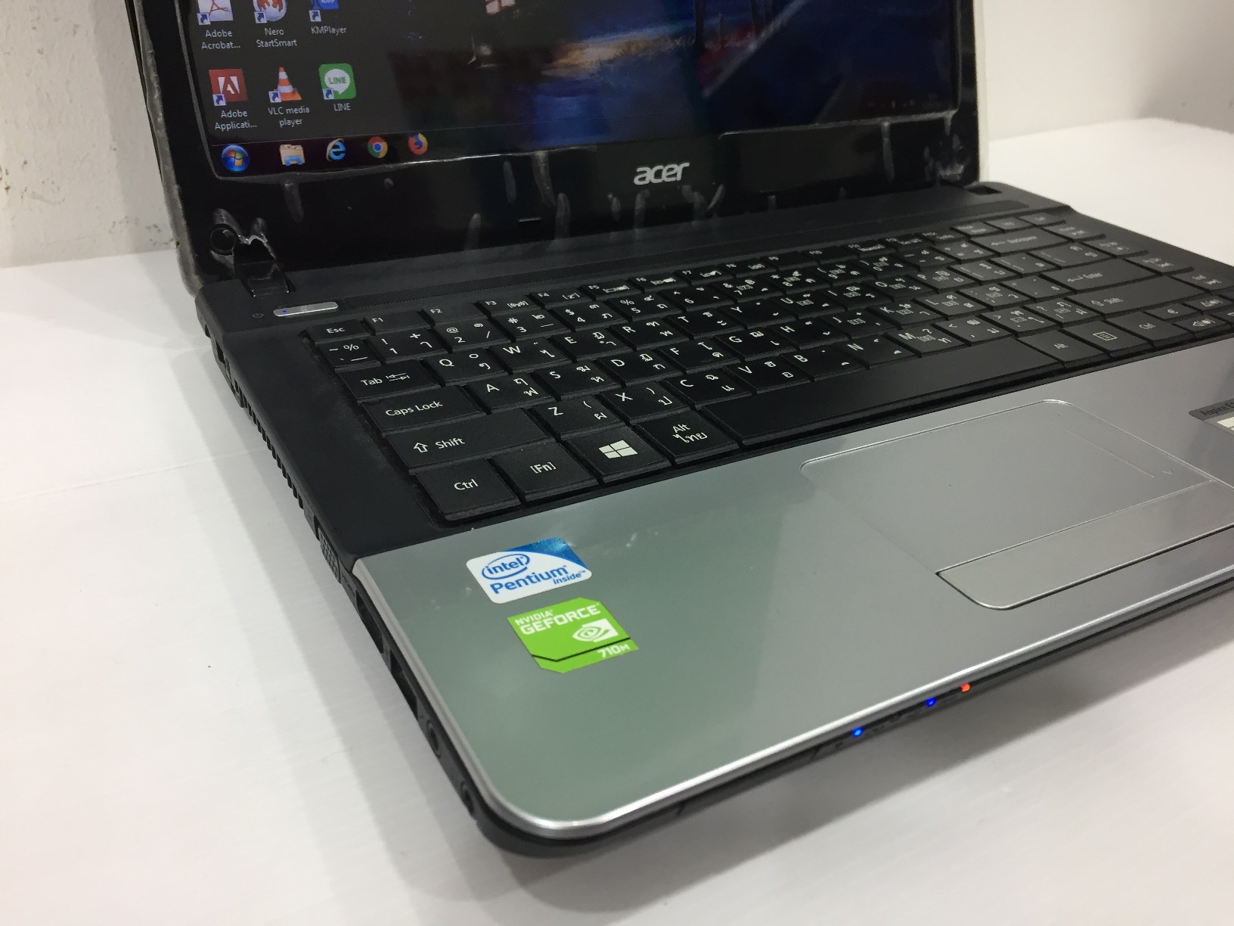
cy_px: 463
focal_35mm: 29
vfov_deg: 48.2
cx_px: 617
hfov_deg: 61.7
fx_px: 1034
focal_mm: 4.15
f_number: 2.2
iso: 100
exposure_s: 1/33
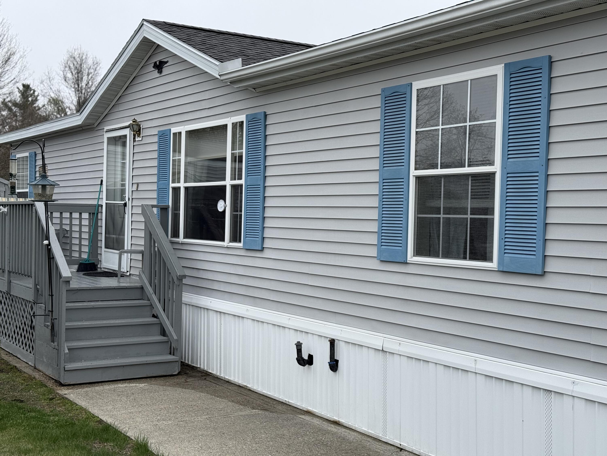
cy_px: 228
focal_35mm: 48
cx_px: 304
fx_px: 842
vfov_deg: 30.3
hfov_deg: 39.7
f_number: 1.78
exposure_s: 1/1513
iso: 64
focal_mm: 6.76
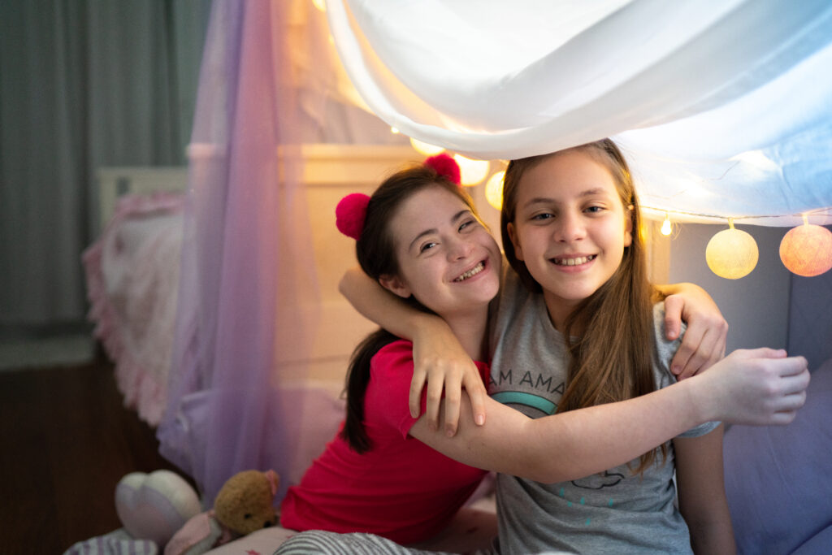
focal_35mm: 35
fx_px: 809
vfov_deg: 37.9
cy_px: 278
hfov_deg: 54.4
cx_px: 416
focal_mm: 35
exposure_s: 1/200
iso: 1250
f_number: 1.4
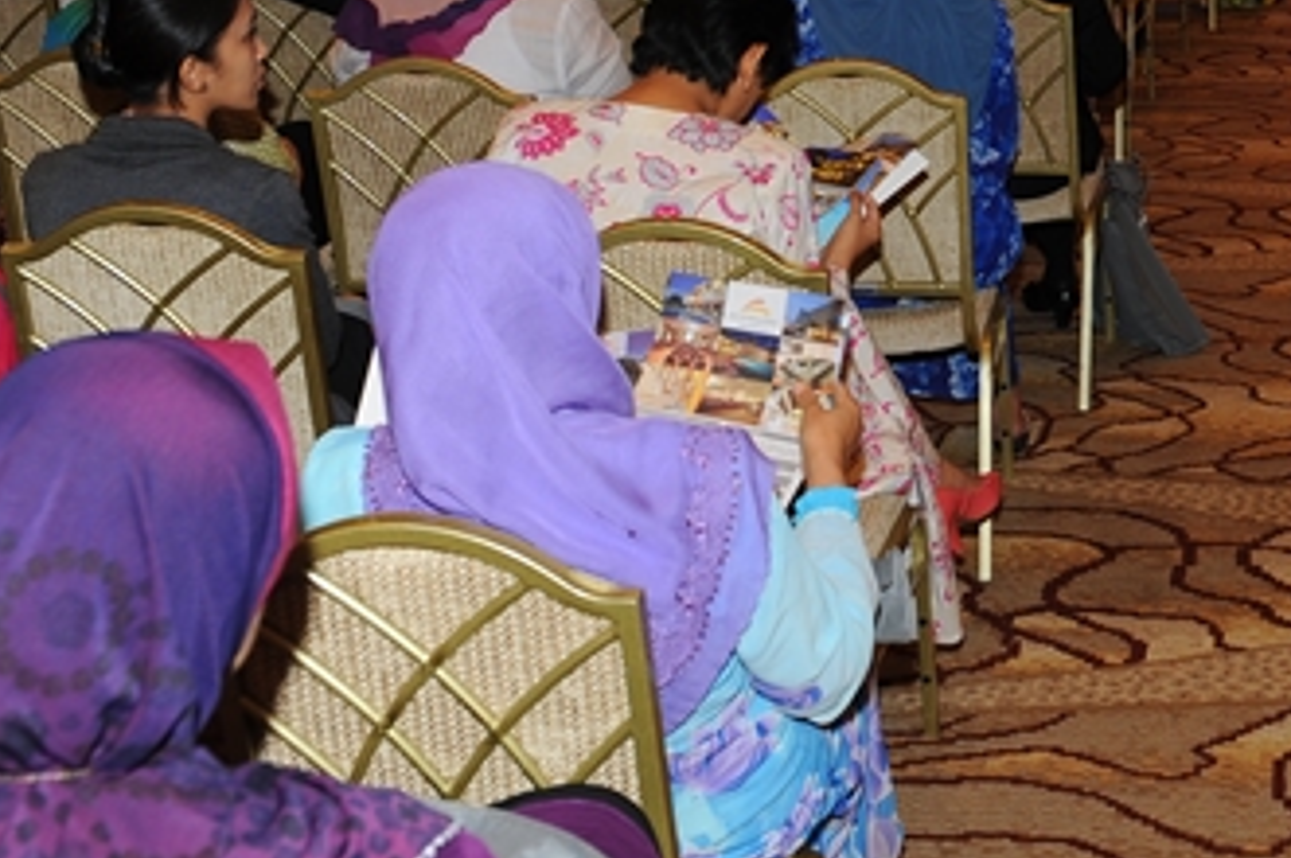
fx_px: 2508
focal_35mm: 70
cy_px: -66
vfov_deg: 18.7
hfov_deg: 27.3
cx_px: 1279
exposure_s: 1/60
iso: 400
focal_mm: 29
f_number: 5.6
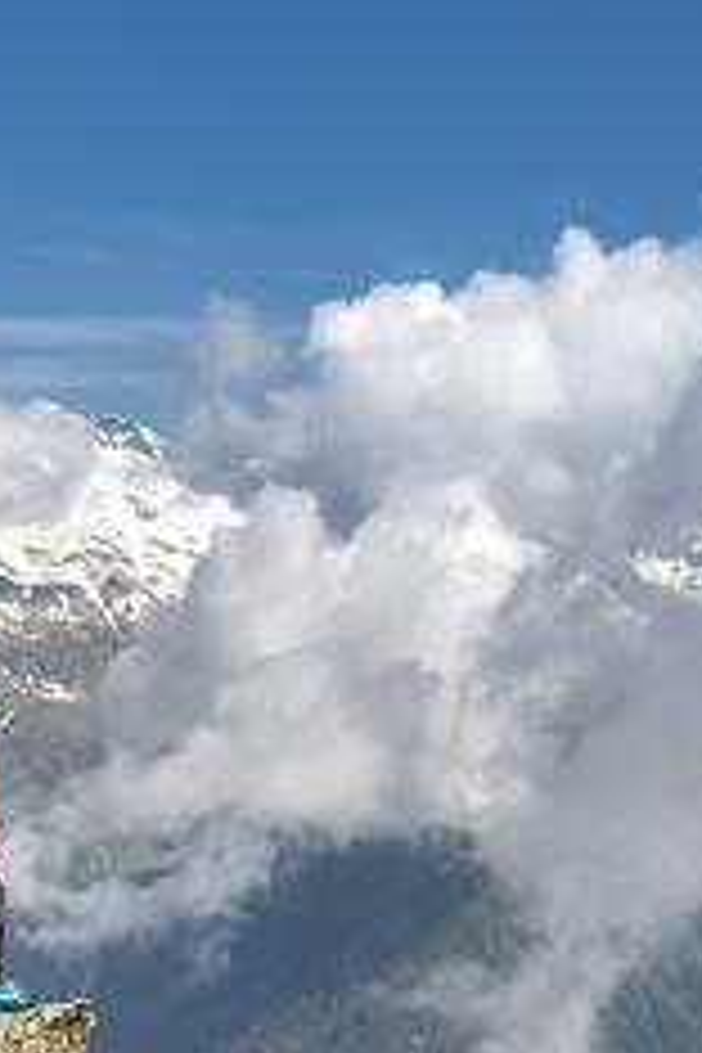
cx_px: 569
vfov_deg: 23.4
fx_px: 2545
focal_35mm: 87
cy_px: 522
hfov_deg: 15.6
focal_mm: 34
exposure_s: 1/2500
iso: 200
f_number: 8
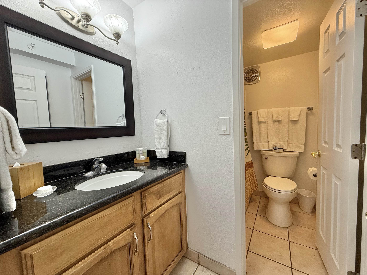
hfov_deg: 102.1
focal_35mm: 14
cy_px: 138
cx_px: 184
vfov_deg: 85.7
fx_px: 148
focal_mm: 2.22
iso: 160
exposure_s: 1/120
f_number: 2.2
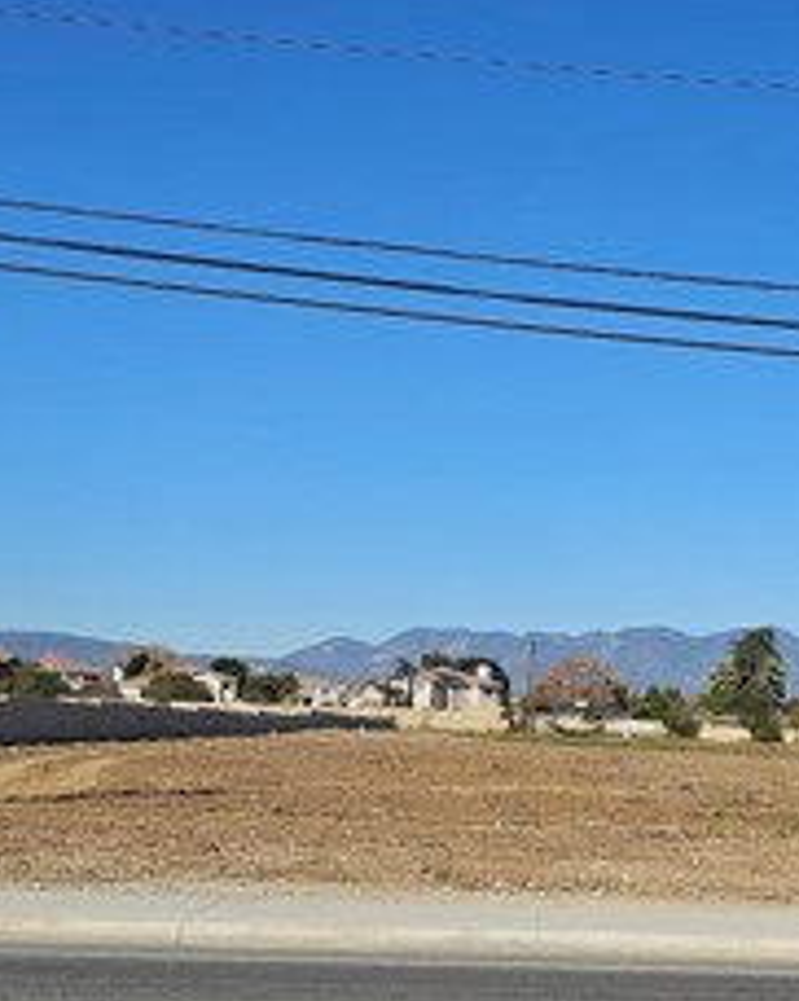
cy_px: 694
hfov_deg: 23.7
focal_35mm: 63
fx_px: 1865
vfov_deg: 29.8
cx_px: 689
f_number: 1.7
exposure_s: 1/1307
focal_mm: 6.3
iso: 10
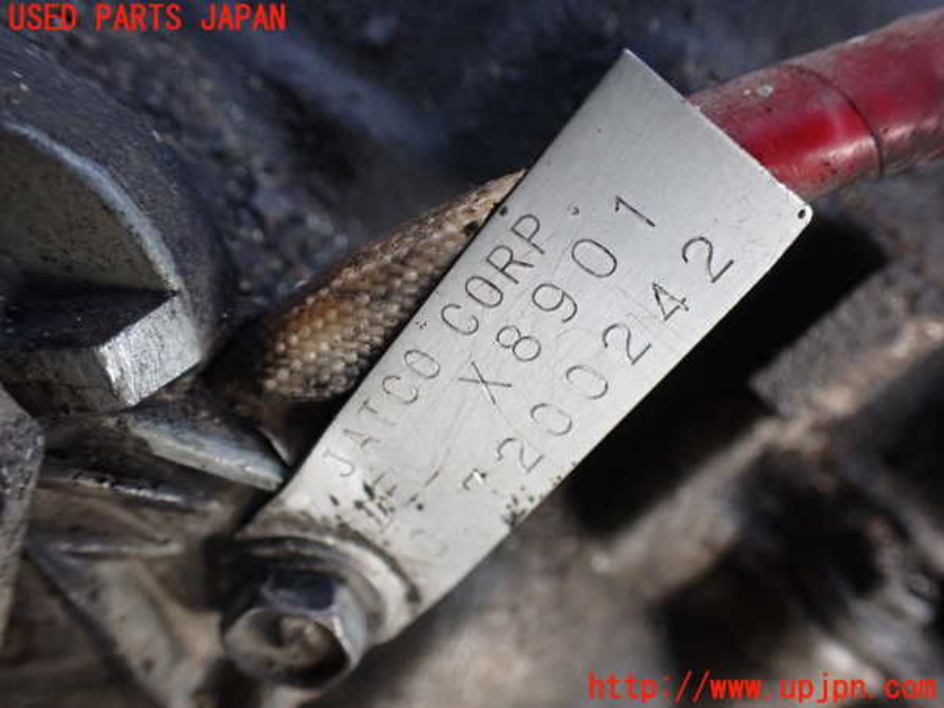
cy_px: 354
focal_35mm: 30
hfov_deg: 60.0
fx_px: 818
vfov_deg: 46.8
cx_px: 472
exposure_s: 1/125
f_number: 2.3
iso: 250
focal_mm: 5.4
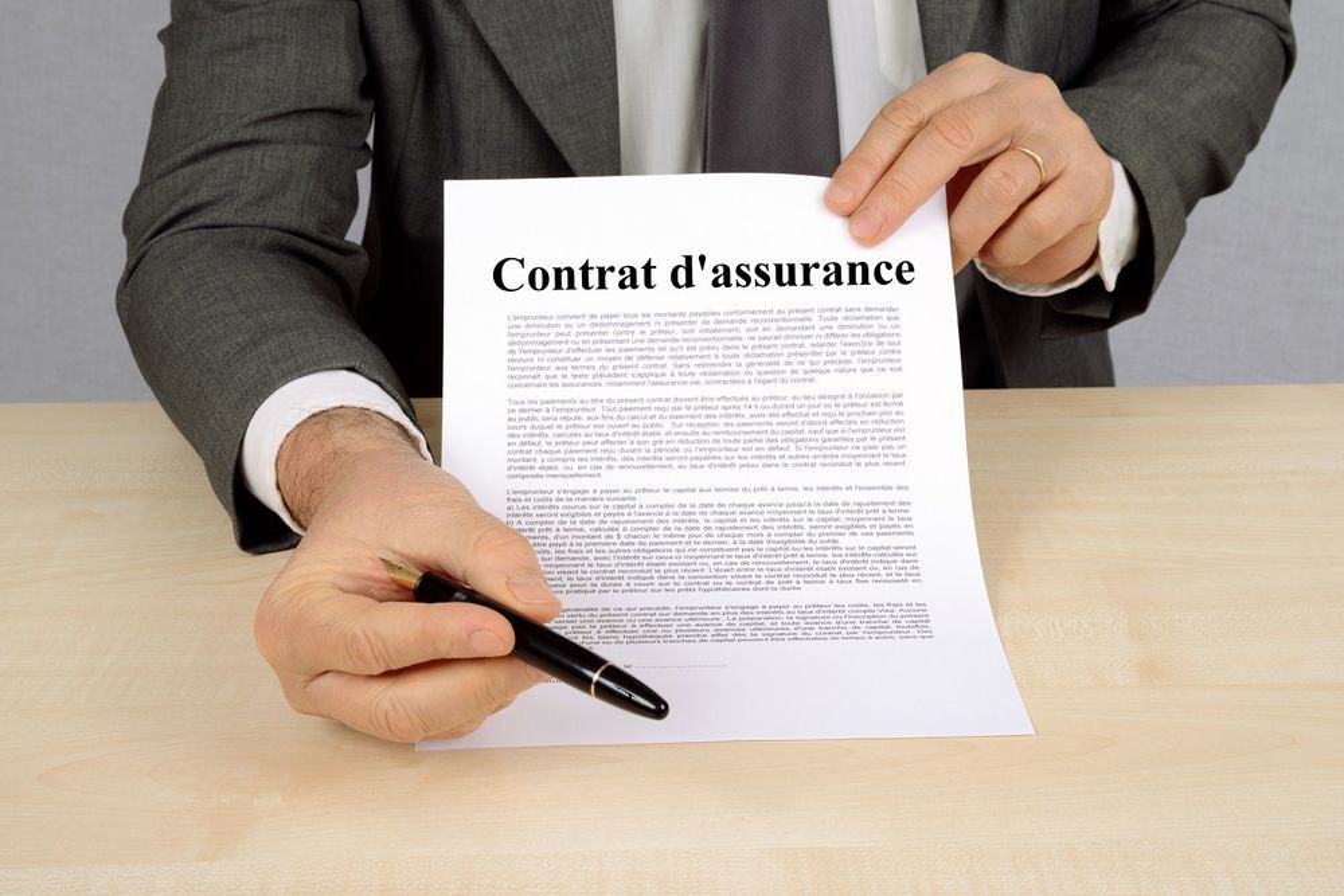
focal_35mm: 70
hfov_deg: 28.8
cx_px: 672
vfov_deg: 19.5
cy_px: 448
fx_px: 2614
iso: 200
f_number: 22
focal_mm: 70
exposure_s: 1/125
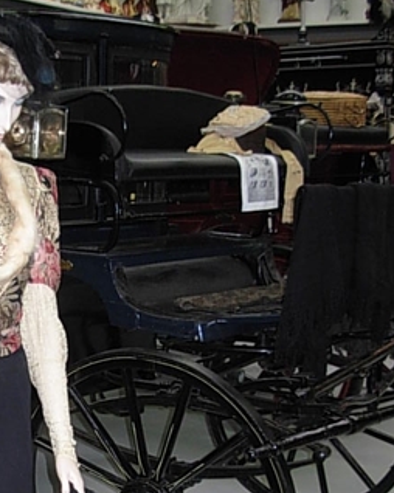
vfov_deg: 26.8
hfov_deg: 21.5
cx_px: 62
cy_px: 377
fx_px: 1021
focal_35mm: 70
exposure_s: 1/65.8
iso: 231
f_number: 2.9
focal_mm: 6.3
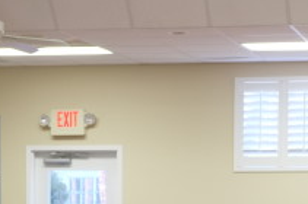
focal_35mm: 147
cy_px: 345
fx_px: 1256
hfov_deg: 14.0
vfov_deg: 9.0
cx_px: 120
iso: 800
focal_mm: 28.9
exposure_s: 1/45
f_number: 3.2
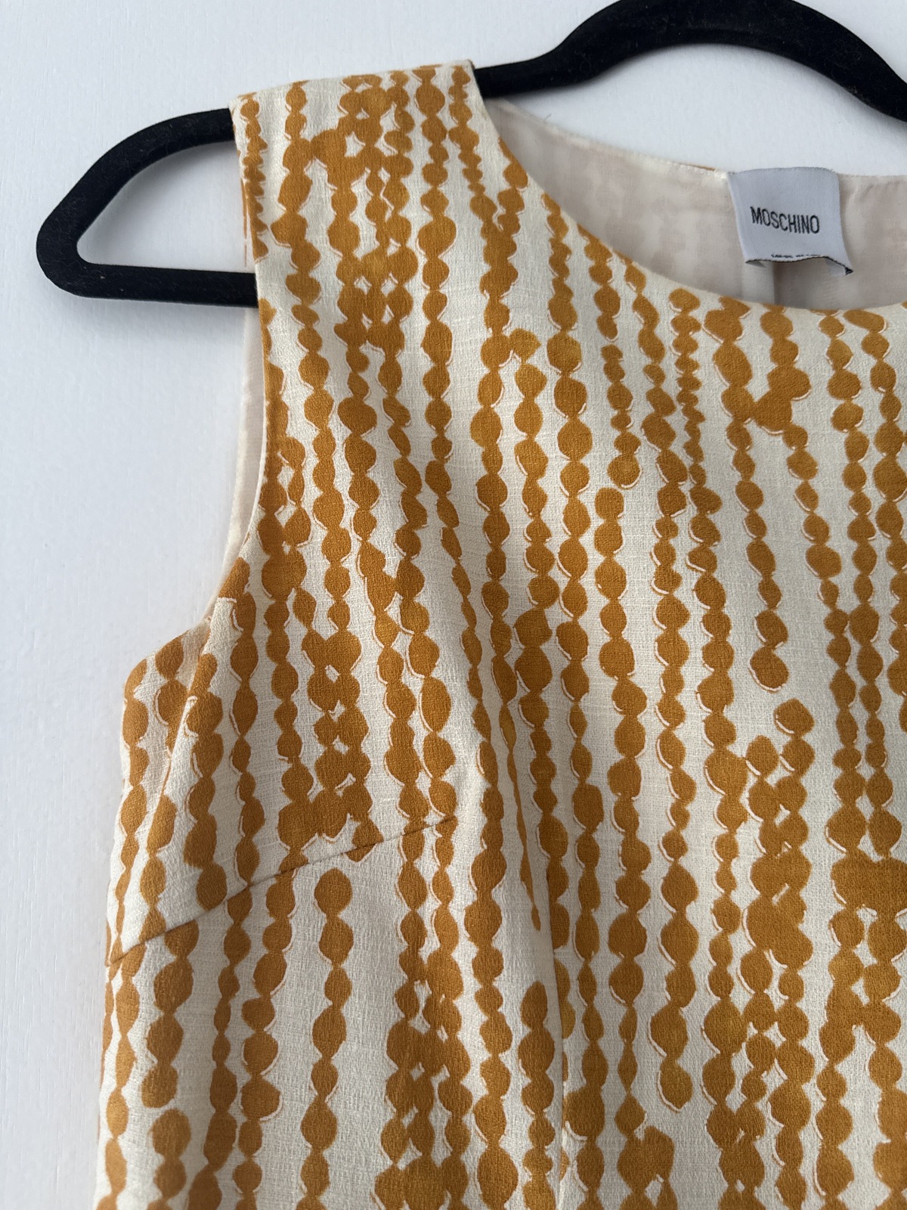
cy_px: 605
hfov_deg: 56.8
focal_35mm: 24
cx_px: 454
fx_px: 838
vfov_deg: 71.6
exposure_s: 1/121
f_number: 1.78
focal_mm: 6.76
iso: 160
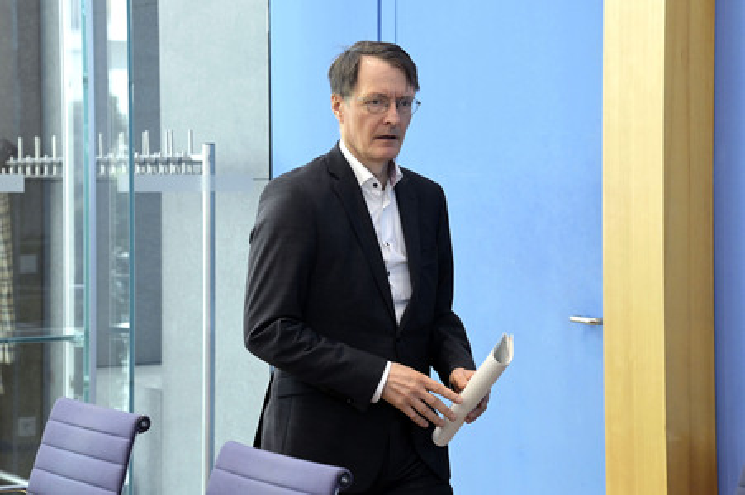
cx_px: 372
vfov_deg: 16.6
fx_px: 1696
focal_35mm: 82
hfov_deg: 24.8
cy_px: 248
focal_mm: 82
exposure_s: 1/640
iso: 4000
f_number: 5
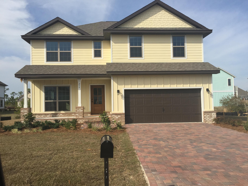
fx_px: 208
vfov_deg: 48.2
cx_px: 124
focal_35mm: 29
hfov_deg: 61.7
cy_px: 93
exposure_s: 1/2639
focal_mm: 4.15
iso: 32
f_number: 2.2
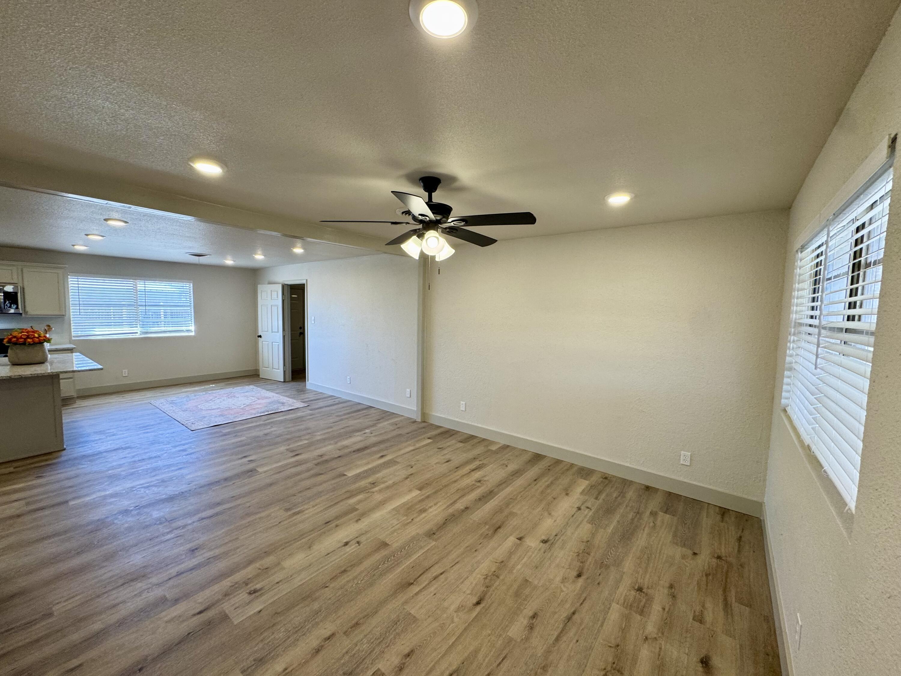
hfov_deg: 102.1
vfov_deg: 85.7
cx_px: 450
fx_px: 364
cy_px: 338
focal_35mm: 14
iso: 125
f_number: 2.2
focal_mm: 2.22
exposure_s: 1/120
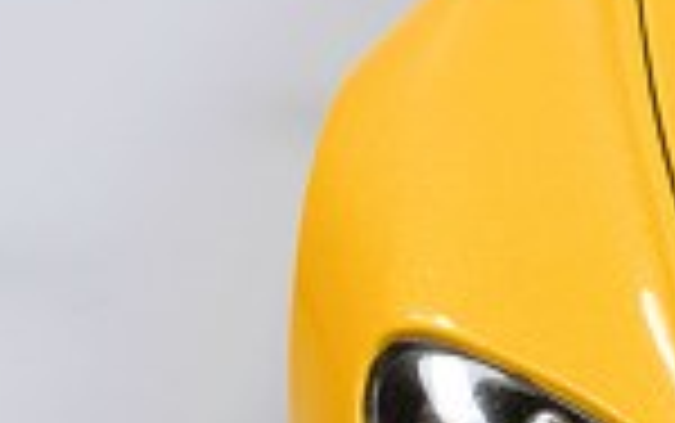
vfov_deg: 7.0
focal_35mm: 188
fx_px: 3456
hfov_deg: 10.5
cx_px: 1224
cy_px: 196
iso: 100
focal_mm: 23
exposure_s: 1/6
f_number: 18
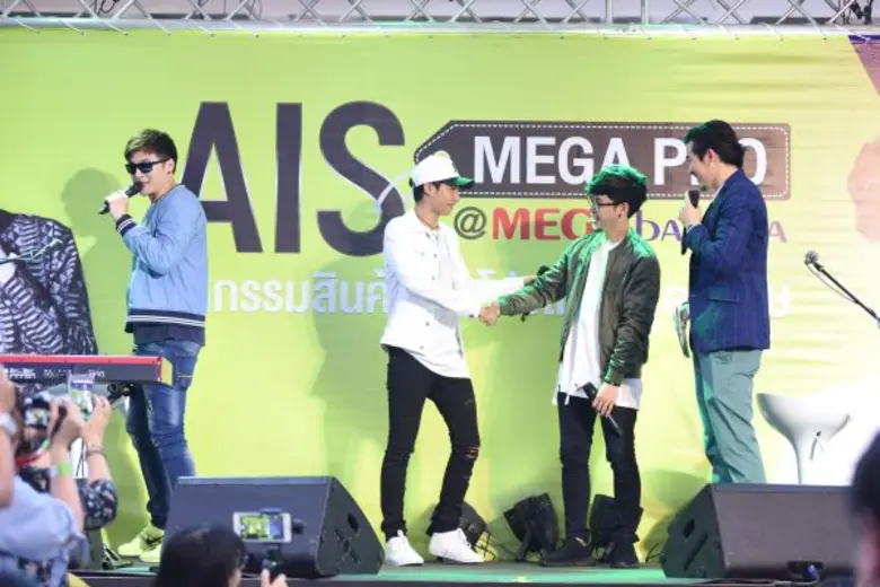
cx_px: 440
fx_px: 2444
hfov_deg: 20.4
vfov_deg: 13.7
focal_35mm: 100
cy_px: 294
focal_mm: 100
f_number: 3.2
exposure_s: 1/250
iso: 2000
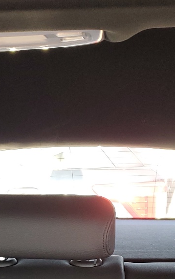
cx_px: 40
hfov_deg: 16.8
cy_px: 245
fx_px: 588
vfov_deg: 26.0
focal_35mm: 77
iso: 76
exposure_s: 1/60.2
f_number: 1.5
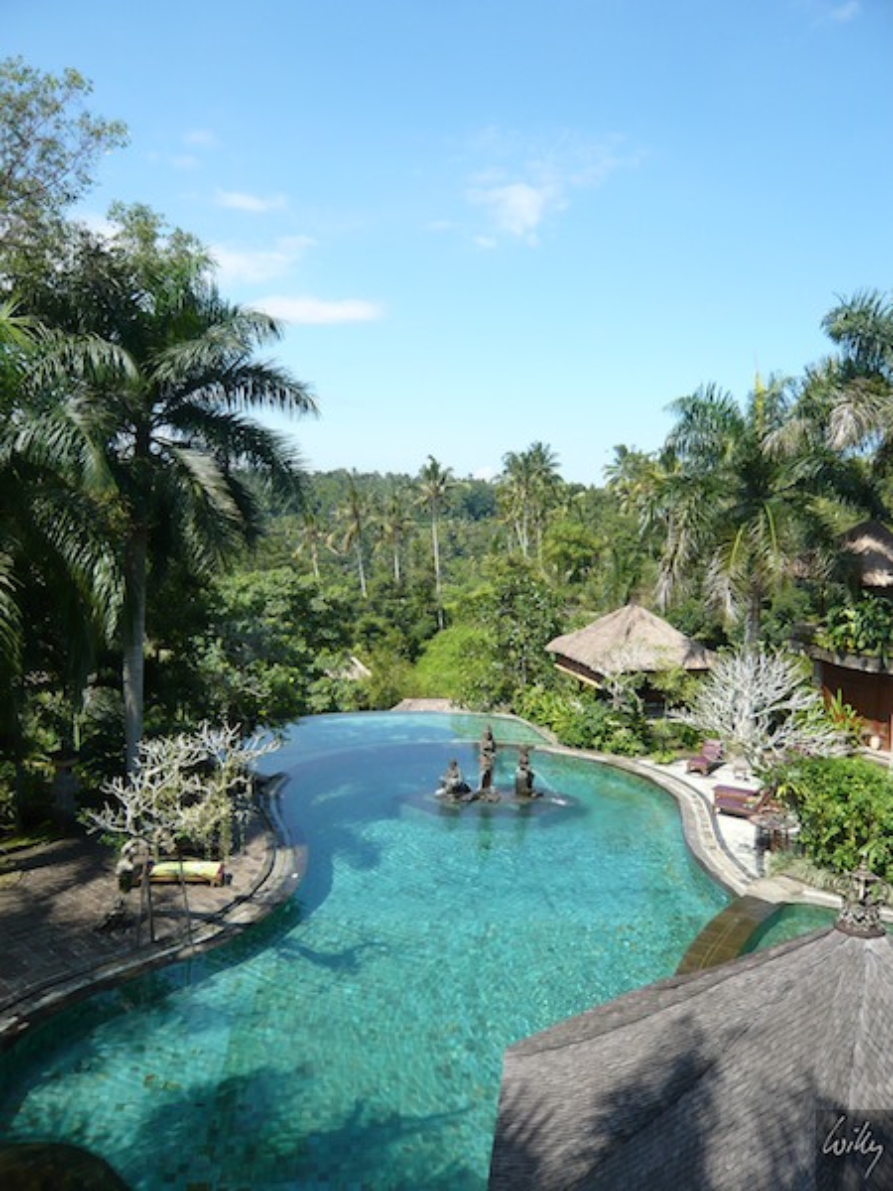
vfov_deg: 63.4
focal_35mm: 28
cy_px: 596
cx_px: 446
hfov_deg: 49.7
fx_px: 963
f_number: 2.8
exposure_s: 1/800
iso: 100
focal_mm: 4.6
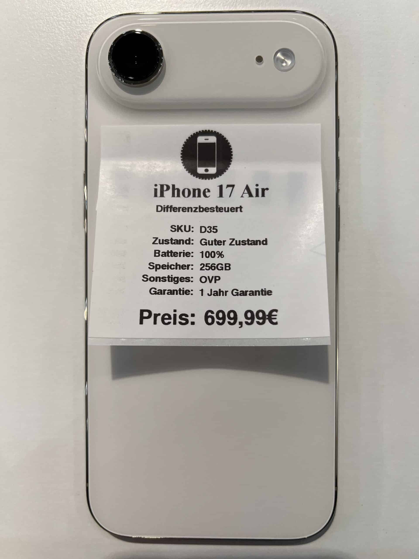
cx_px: 210
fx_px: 420
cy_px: 280
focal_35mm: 26
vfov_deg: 67.3
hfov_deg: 53.1
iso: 32
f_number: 1.5
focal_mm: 5.7
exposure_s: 1/125
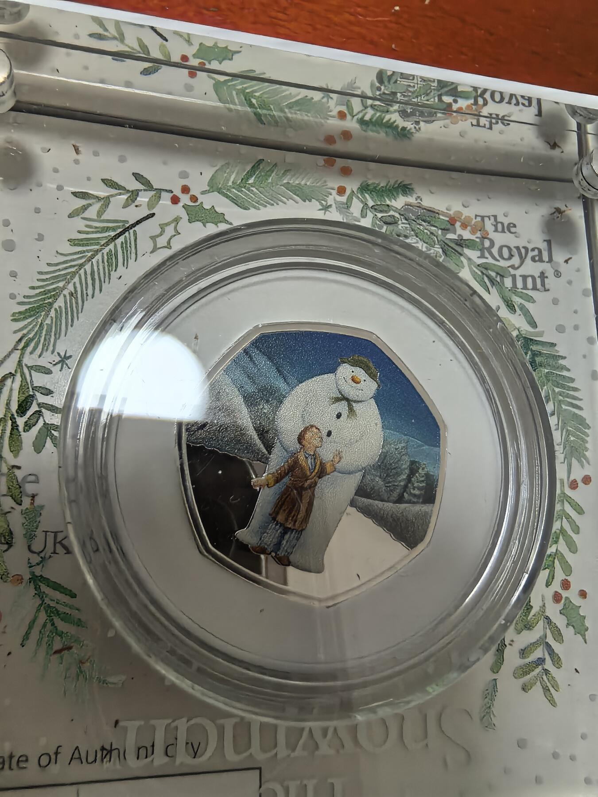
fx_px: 553
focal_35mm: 24
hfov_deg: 56.8
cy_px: 398
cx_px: 299
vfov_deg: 71.6
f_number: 2.2
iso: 200
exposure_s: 1/100
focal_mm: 1.68
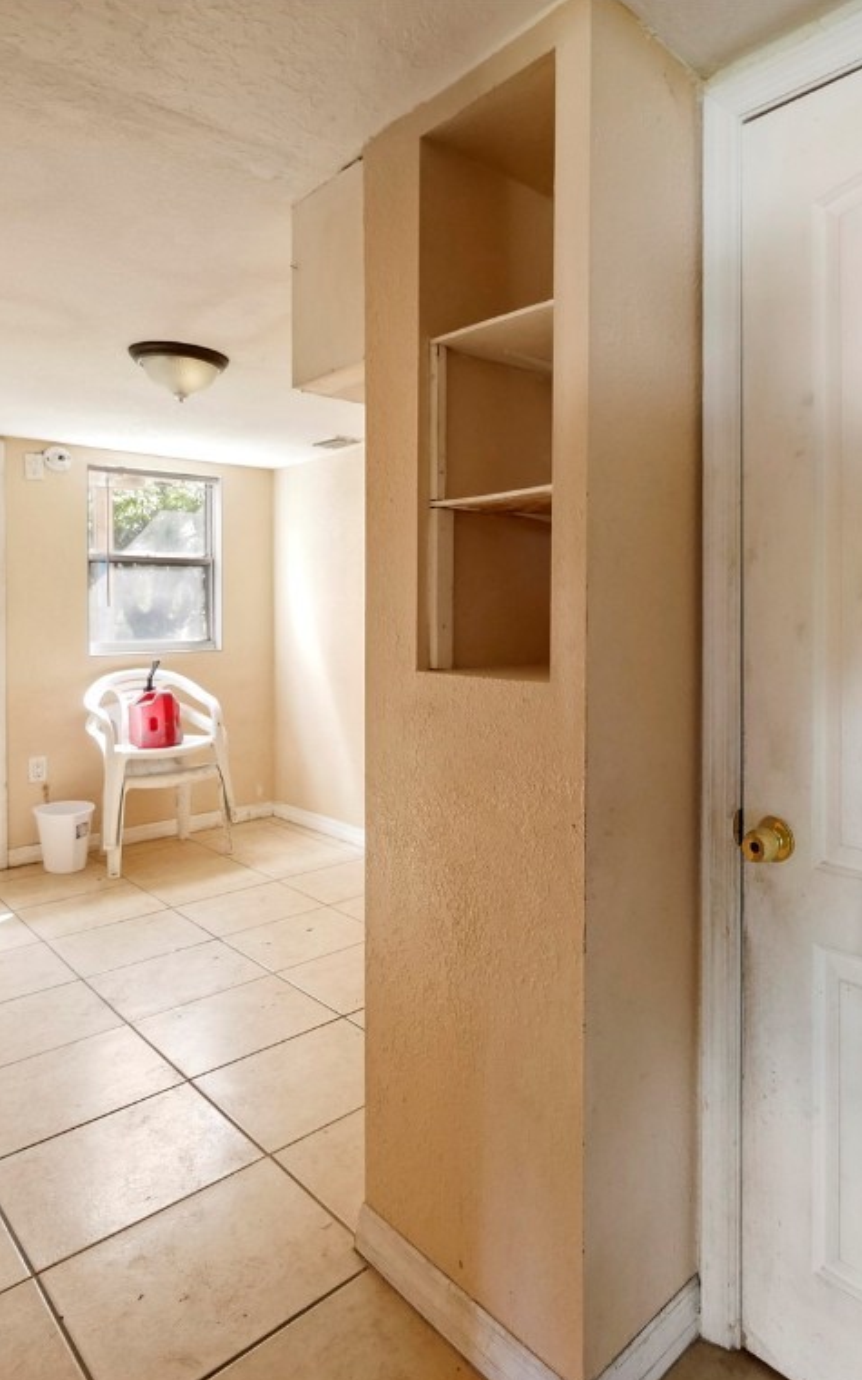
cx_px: 622
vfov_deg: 85.1
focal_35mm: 20
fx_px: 752
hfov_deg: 57.3
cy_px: 694
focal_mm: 7
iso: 640
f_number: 4
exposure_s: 1/60
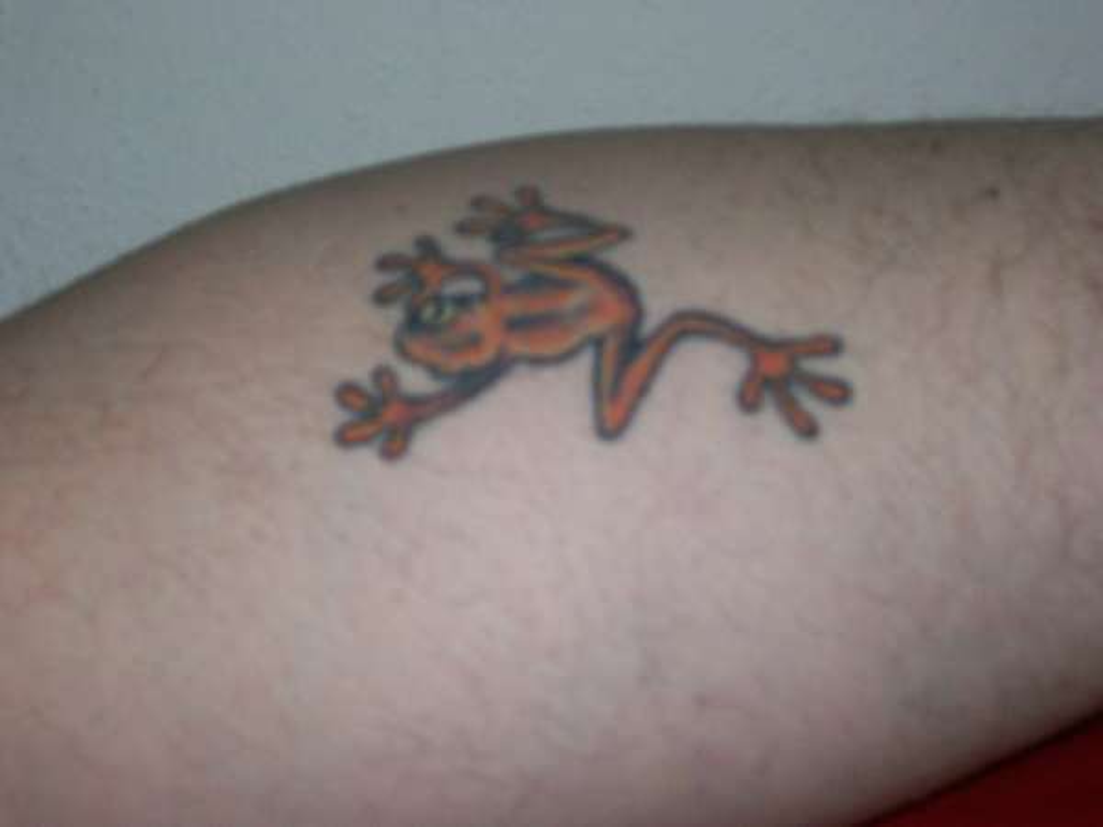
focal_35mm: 70
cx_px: 552
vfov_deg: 21.0
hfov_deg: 27.8
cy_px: 414
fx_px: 2230
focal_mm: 11.6
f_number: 3.8
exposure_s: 1/95.5
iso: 140
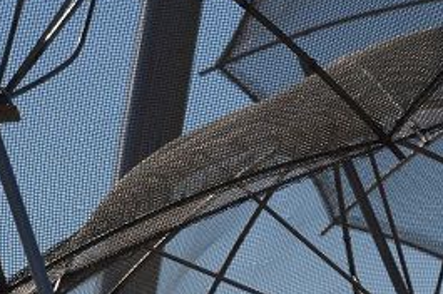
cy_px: 239
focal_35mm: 516
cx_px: -2
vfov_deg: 2.7
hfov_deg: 4.0
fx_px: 6340
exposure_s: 1/1000
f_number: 7.1
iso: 100
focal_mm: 91
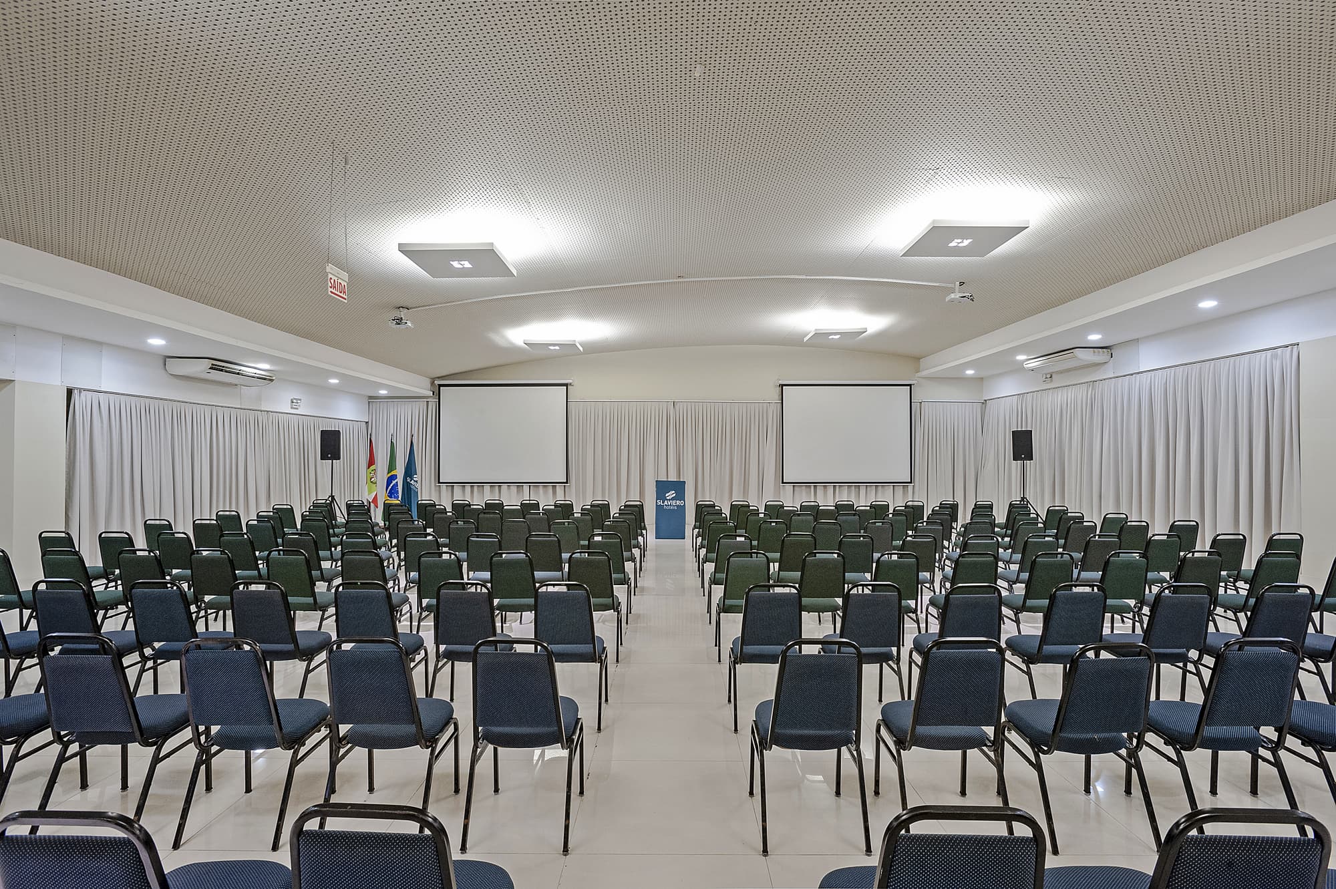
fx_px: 631
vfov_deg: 70.4
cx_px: 668
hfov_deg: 93.3
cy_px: 444
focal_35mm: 17
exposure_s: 1/2
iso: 640
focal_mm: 17
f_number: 11
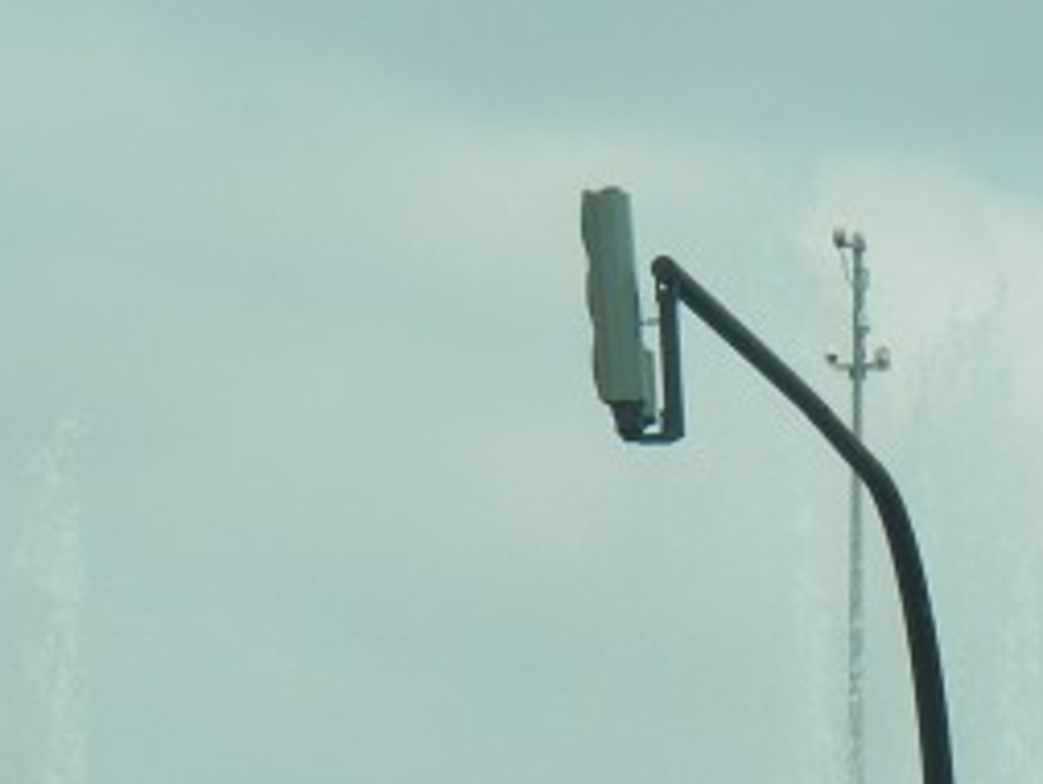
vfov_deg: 4.7
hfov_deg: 6.3
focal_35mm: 312
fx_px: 9405
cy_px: 1065
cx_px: 606
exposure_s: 1/785
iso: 160
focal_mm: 13.9
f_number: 4.3
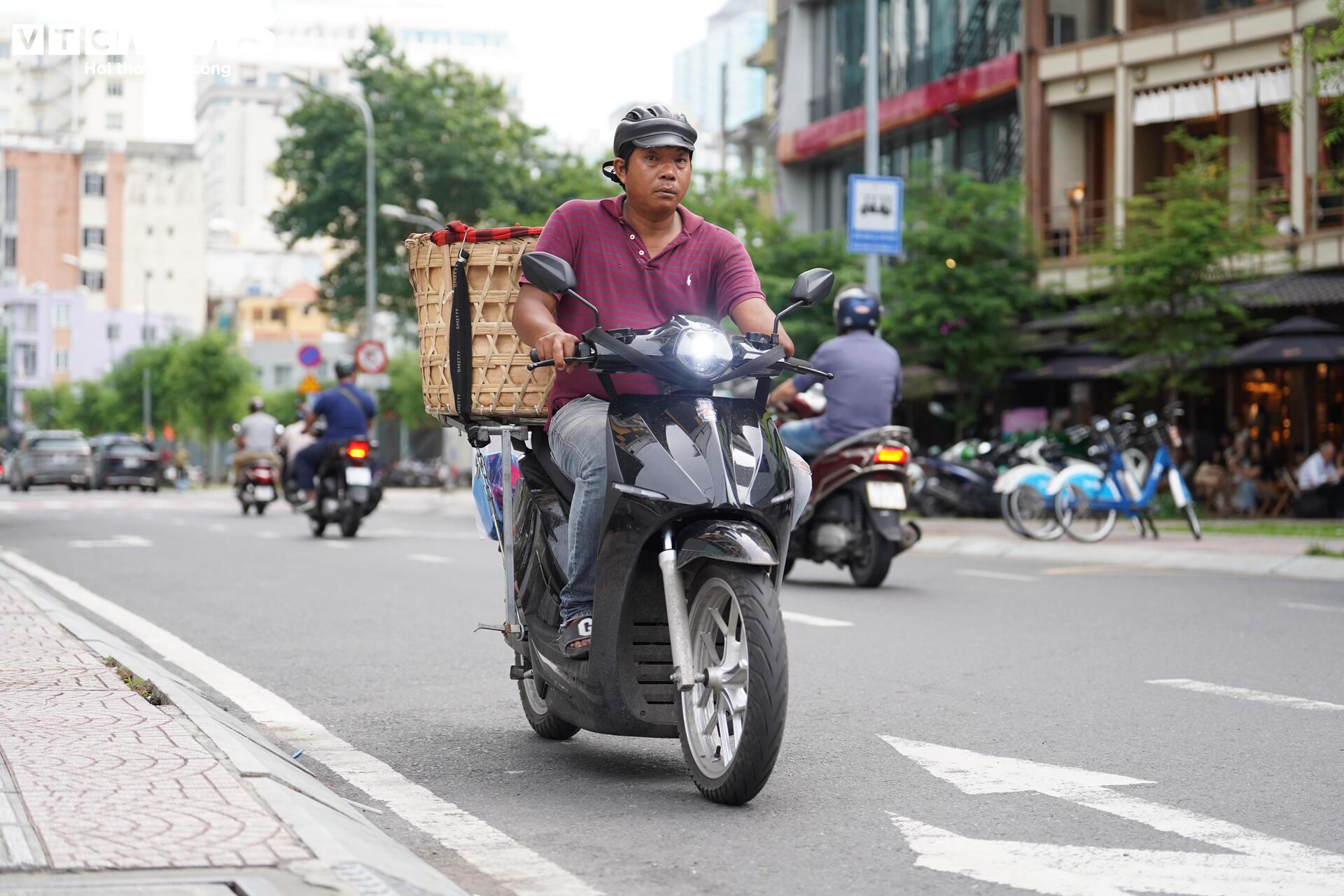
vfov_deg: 19.5
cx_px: 672
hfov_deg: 28.8
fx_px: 2613
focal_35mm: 70
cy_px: 448
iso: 1000
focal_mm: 70
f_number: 2.8
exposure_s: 1/800
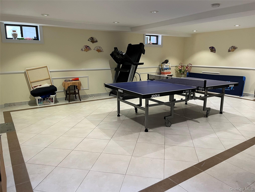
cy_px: 96
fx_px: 192
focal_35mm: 26
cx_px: 128
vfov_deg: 53.1
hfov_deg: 67.3
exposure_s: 1/60
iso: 125
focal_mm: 5.1
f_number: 1.6
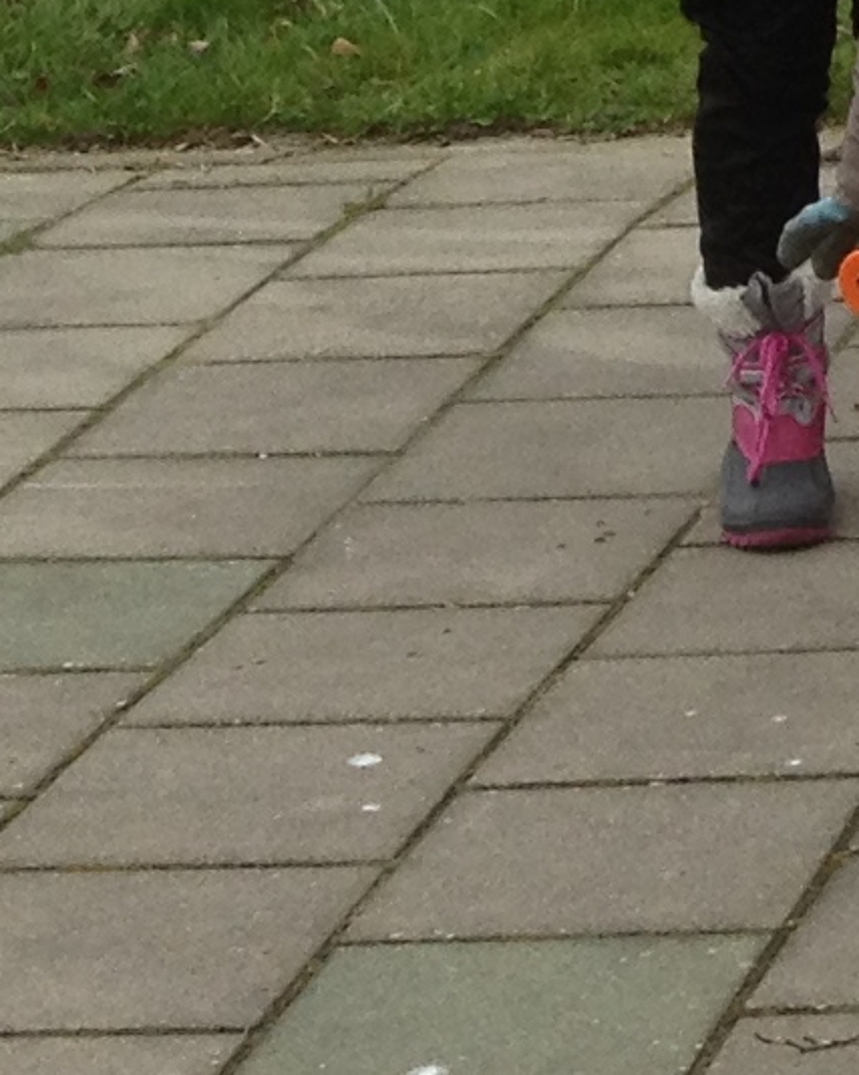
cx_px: 2243
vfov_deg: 8.8
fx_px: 6644
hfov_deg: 6.9
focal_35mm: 209
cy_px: -914
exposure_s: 1/370
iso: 50
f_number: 2.4
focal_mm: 4.28
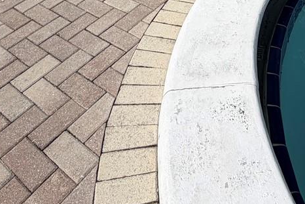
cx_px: 190
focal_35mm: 50
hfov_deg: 39.3
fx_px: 424
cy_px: -176
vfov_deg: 19.3
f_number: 2.2
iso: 20
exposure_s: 1/1033
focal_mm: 2.22
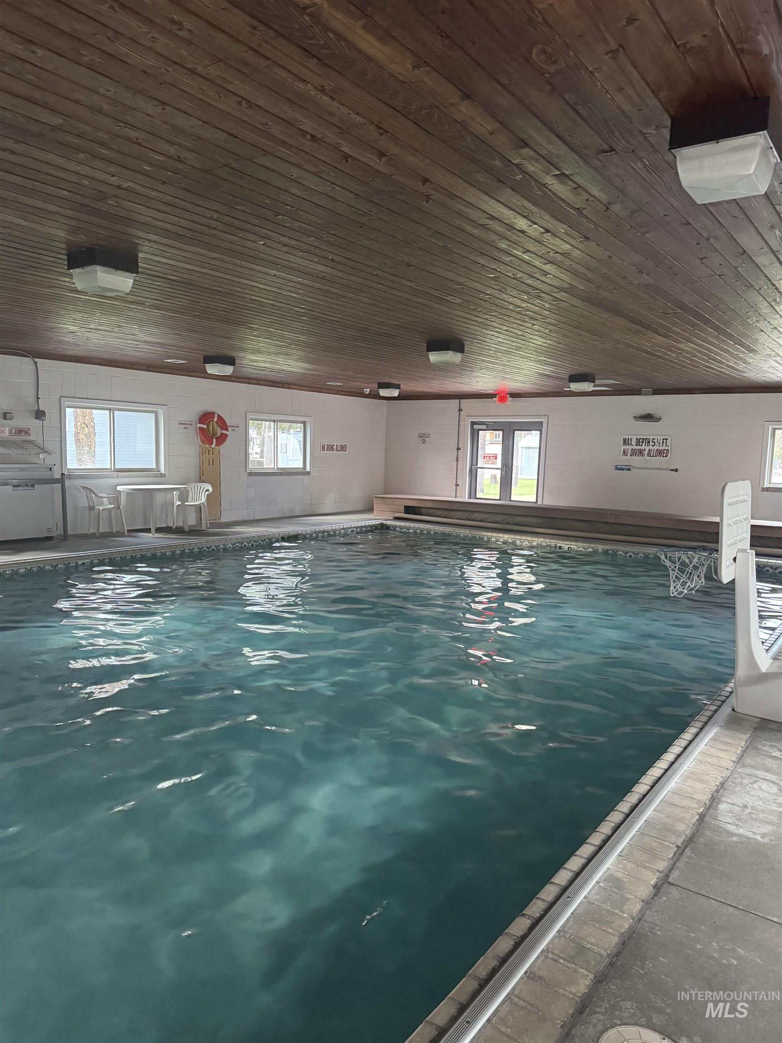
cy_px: 522
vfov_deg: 71.6
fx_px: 723
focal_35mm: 24
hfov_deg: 56.8
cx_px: 391
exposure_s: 1/56
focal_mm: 6.76
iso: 800
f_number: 1.78
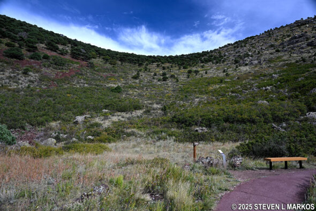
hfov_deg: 73.8
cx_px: 158
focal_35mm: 24
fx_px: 211
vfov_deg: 53.1
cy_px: 106
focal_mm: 24
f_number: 8
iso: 140
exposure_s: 1/100
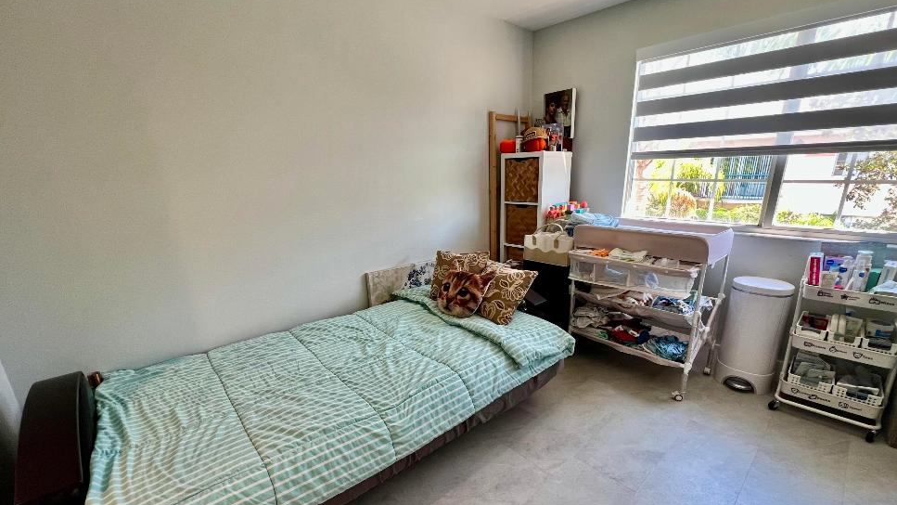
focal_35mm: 15
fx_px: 357
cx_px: 460
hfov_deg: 103.0
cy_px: 285
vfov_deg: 70.2
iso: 160
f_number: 1.8
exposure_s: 1/120
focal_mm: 1.57
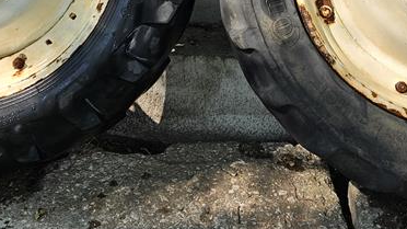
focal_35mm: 69
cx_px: 204
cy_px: -94
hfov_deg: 30.6
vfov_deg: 16.2
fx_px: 744
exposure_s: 1/202
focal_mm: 5.4
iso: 25
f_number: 1.8
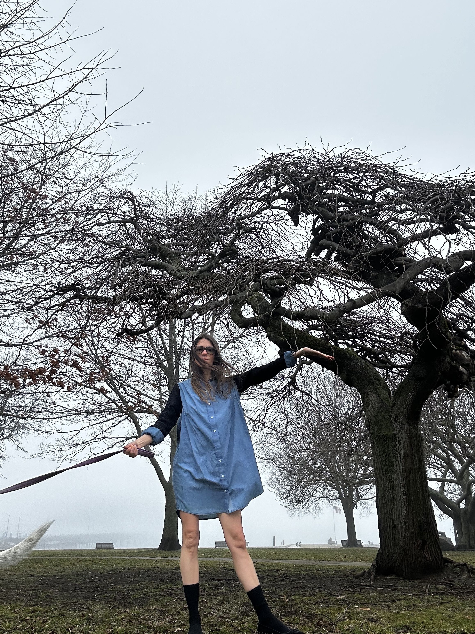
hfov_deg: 46.8
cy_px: 317
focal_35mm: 30
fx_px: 549
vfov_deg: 60.0
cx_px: 238
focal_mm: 2.69
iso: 25
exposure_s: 1/429
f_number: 1.9
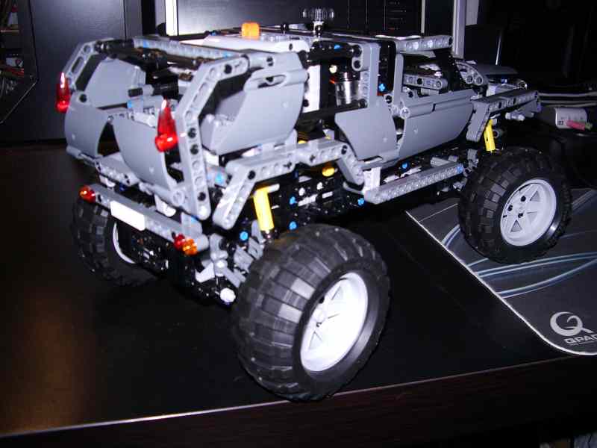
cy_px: 224
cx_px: 298
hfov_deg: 52.6
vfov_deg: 40.7
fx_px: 604
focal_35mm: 35
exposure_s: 1/40
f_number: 2.6
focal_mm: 5.8
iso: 100
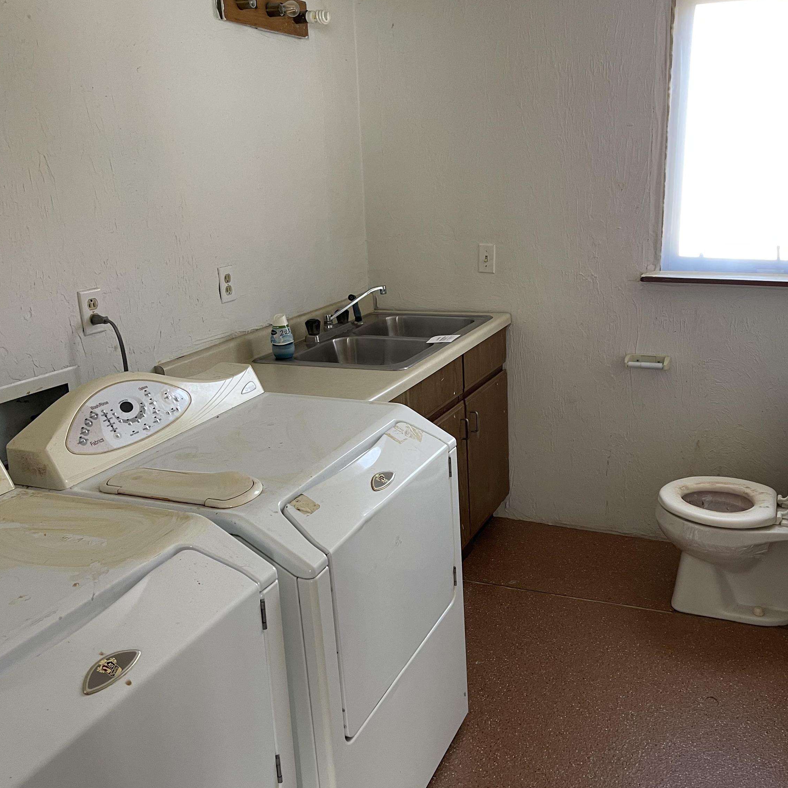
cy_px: 391
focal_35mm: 30
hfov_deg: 53.5
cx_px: 488
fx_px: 773
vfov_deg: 54.0
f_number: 1.6
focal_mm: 5.1
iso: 125
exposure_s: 1/68
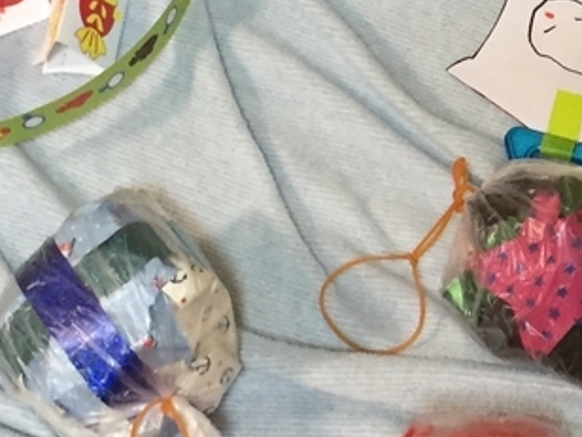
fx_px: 1900
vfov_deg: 13.1
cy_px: 115
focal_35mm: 113
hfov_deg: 16.9
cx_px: 639
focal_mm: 4.15
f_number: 2.2
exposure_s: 1/30
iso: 125
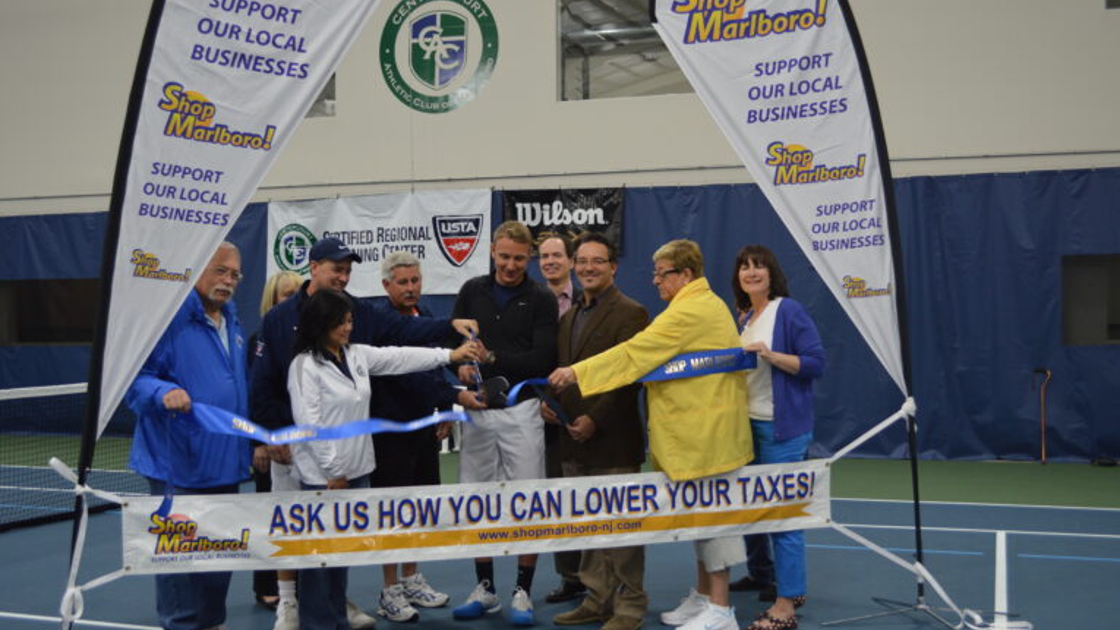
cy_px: 358
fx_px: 1217
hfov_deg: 49.4
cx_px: 561
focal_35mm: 41
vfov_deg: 29.0
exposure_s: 1/50
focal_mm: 26
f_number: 4.2
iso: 400
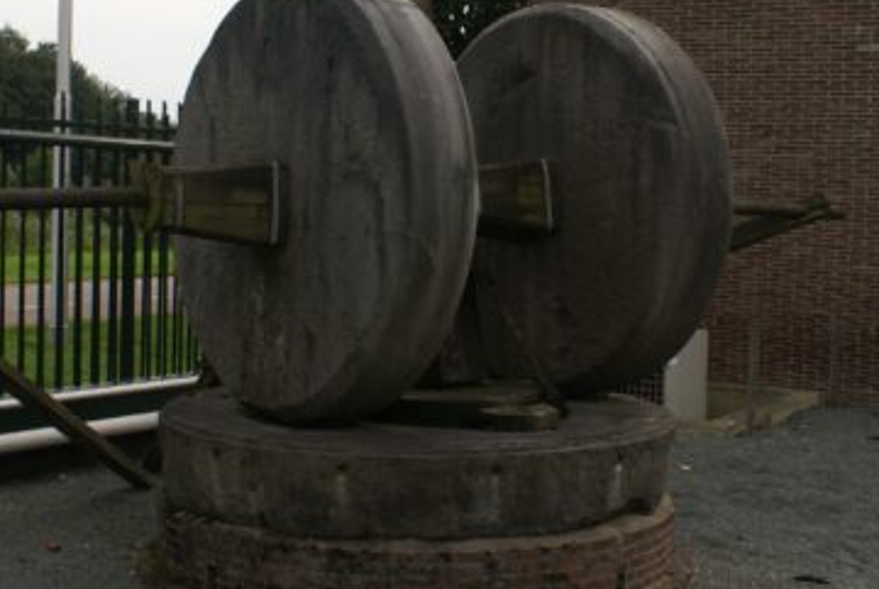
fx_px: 1467
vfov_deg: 22.6
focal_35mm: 60
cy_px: 220
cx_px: 410
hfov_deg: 33.3
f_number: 10
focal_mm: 24
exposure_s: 1/125
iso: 100
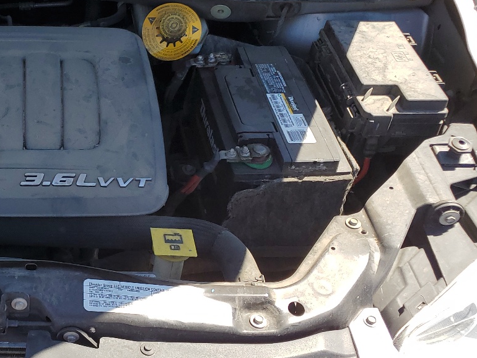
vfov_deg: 27.0
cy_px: 162
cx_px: -1
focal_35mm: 54
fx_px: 744
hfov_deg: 32.6
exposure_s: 1/1111
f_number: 1.5
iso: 50
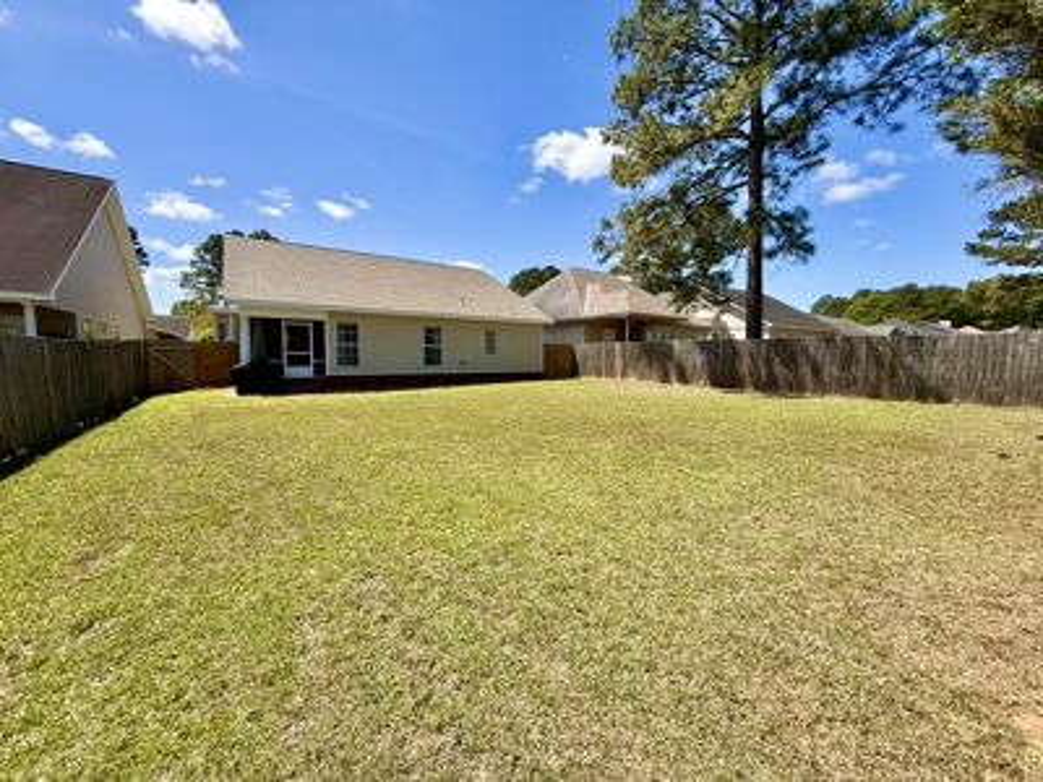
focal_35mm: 14
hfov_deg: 102.1
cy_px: 391
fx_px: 422
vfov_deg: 85.7
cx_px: 522
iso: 50
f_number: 2.2
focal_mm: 2.22
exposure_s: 1/1339
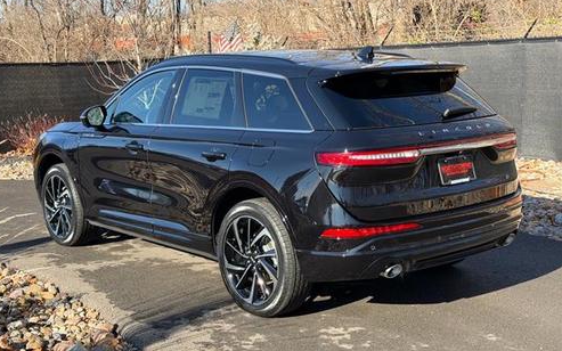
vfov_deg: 24.9
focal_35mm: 52
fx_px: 796
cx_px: 276
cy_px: 185
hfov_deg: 38.9
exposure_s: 1/1307
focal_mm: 6.76
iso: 80
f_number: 1.78
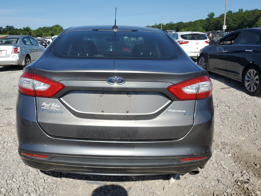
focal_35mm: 30
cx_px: 115
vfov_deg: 46.8
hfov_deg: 59.8
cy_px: 95
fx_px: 226
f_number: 1.5
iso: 50
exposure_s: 1/5000
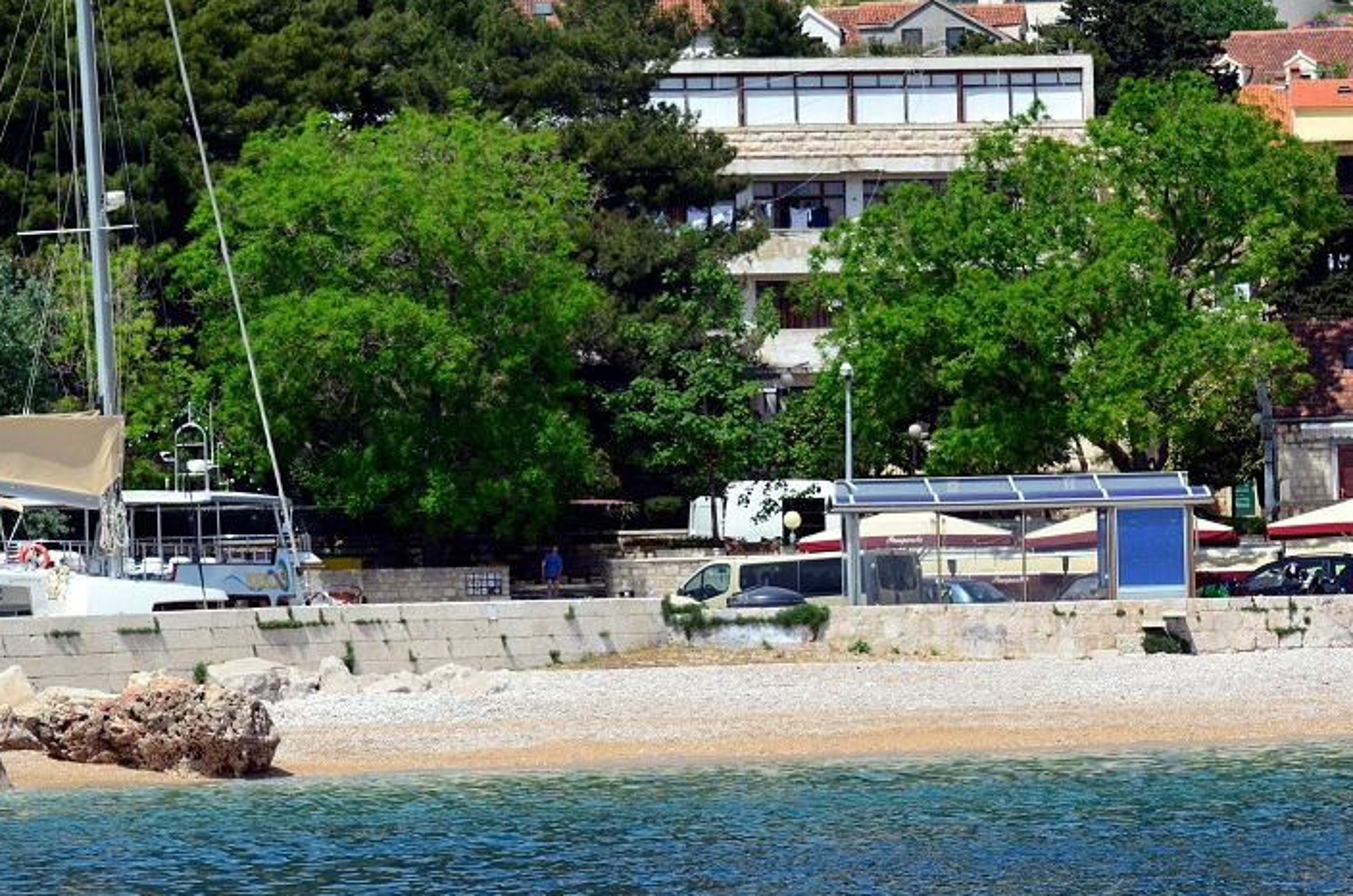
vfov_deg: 7.5
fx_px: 6862
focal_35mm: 183
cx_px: 785
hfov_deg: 11.3
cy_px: 462
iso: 1250
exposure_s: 1/8000
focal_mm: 86
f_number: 6.3
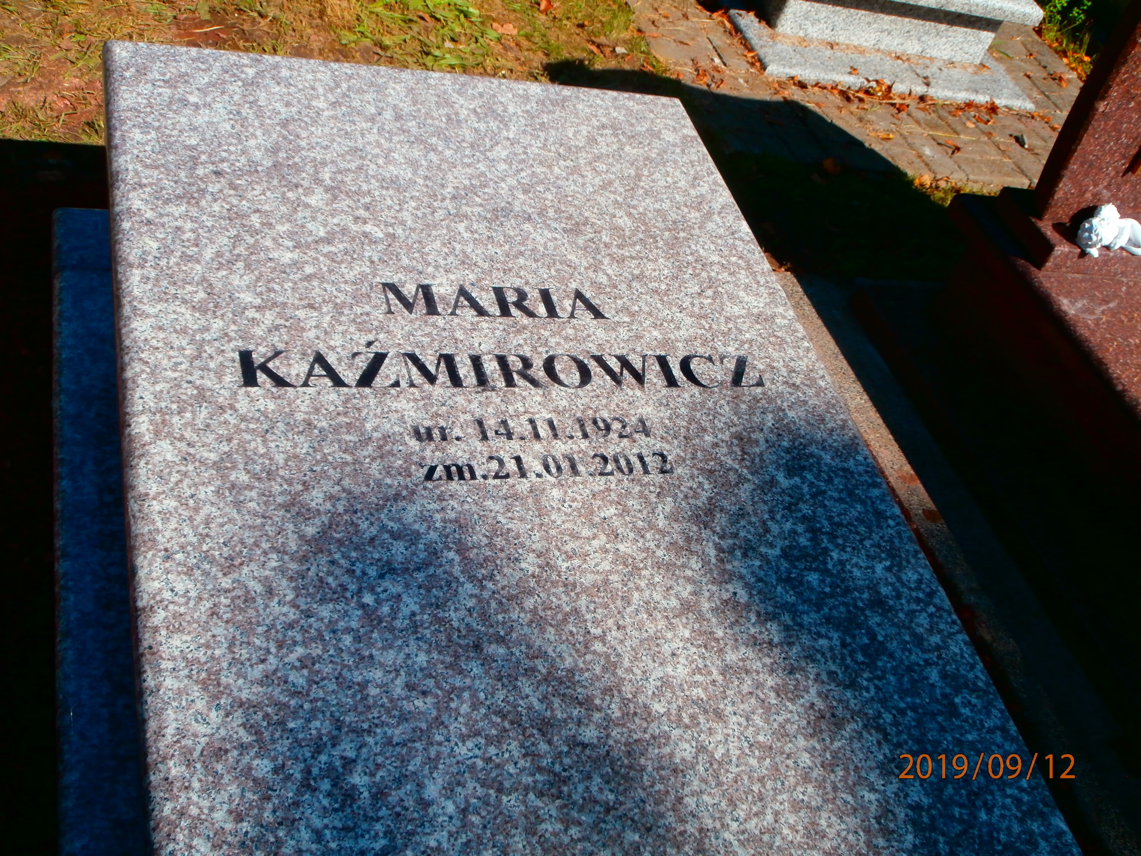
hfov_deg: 49.0
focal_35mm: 38
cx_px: 570
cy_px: 428
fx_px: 1252
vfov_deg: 37.7
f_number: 3.9
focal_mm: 6.67
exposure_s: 1/800
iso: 100
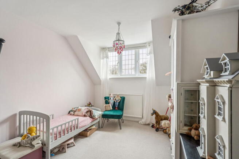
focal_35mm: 16
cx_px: 120
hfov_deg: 96.7
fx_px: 106
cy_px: 80
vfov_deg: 73.8
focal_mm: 16
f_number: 4.5
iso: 320
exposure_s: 1/13
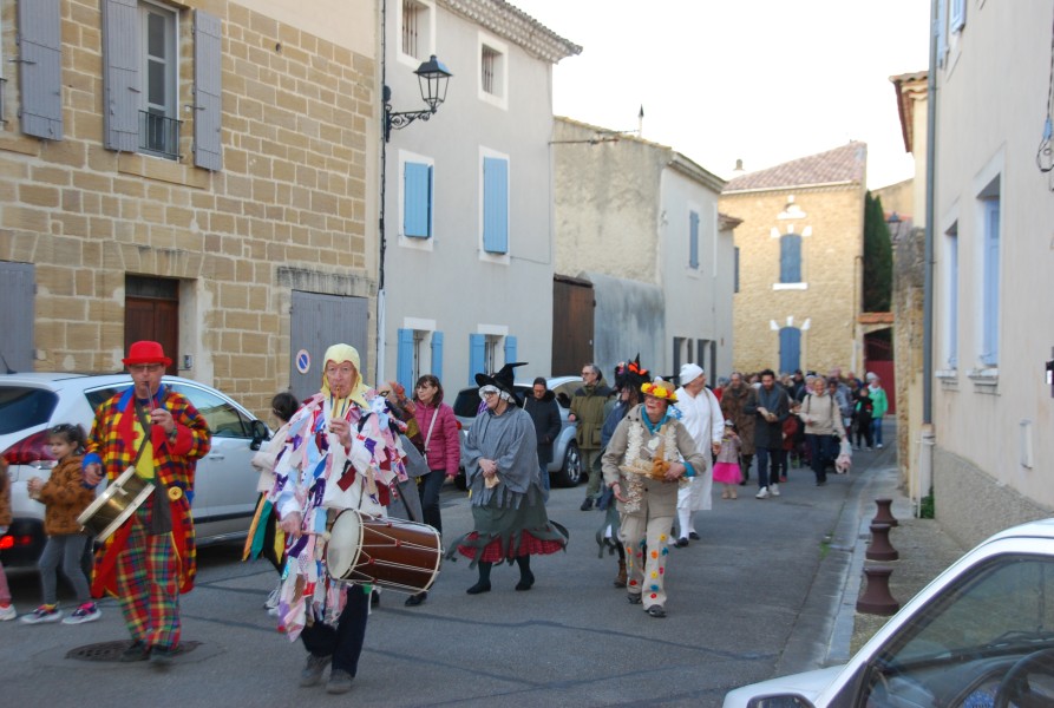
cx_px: 527
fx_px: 1365
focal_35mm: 46
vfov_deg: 29.1
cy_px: 354
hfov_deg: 42.2
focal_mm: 31
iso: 400
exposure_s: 1/100
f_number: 4.2
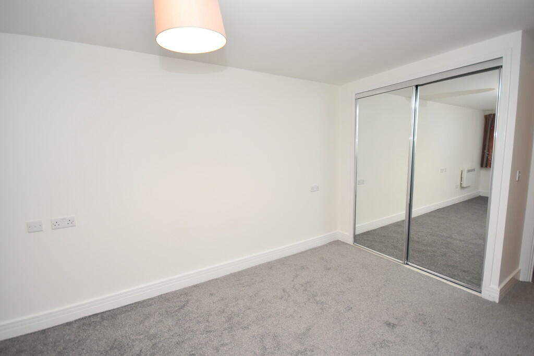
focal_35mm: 15
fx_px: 223
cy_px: 178
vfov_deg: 77.3
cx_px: 267
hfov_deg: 100.4
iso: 800
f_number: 4
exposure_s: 1/125
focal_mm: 10
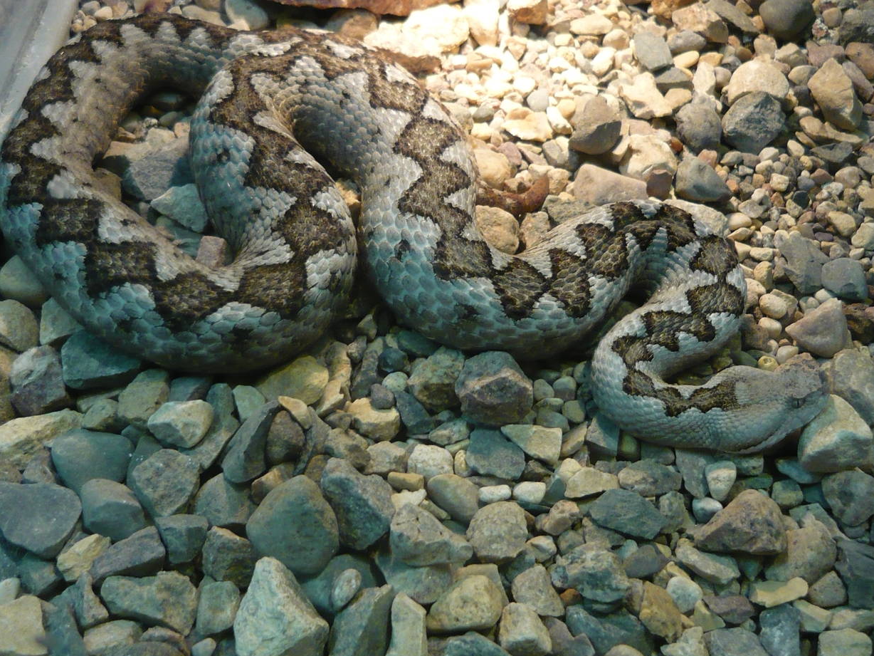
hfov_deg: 43.8
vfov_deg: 33.4
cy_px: 239
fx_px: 1086
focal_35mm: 43
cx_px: 398
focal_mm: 5.5
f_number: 2.8
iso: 250
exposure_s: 1/30
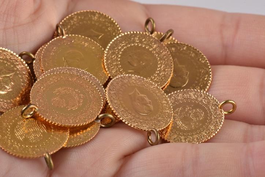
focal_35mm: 105
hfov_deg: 19.5
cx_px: 132
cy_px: 88
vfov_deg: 13.0
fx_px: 773
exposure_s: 1/160
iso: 100
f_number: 29
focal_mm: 105
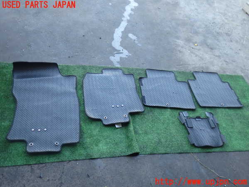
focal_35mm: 30
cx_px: 124
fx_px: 216
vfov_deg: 46.8
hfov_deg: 60.0
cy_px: 94
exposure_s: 1/125
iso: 160
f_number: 2.3
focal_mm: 5.4
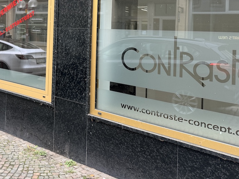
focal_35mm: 42
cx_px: 53
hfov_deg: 43.0
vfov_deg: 32.9
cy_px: 24
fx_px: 290
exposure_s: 1/137
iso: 64
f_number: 1.78
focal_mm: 6.76
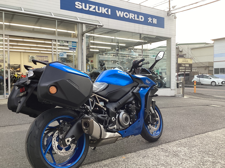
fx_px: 201
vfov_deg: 45.4
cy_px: 84
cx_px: 112
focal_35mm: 31
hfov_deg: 58.4
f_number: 2.4
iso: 64
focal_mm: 3.3
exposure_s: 1/100
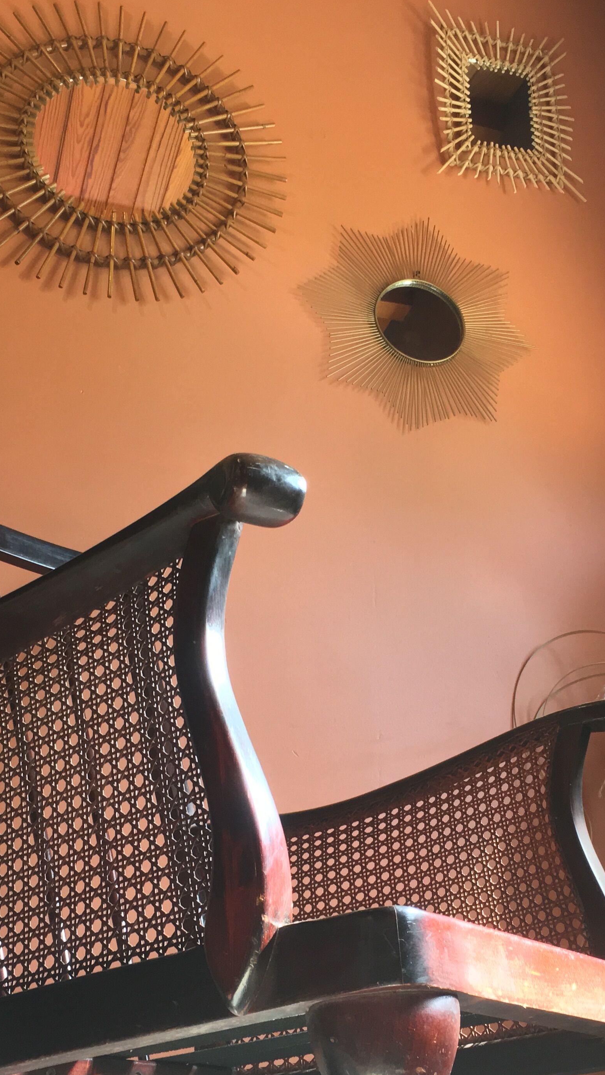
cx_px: 287
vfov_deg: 44.4
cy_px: 618
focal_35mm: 46
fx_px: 1312
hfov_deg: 26.0
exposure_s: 1/33
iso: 100
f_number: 2.2
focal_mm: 4.15
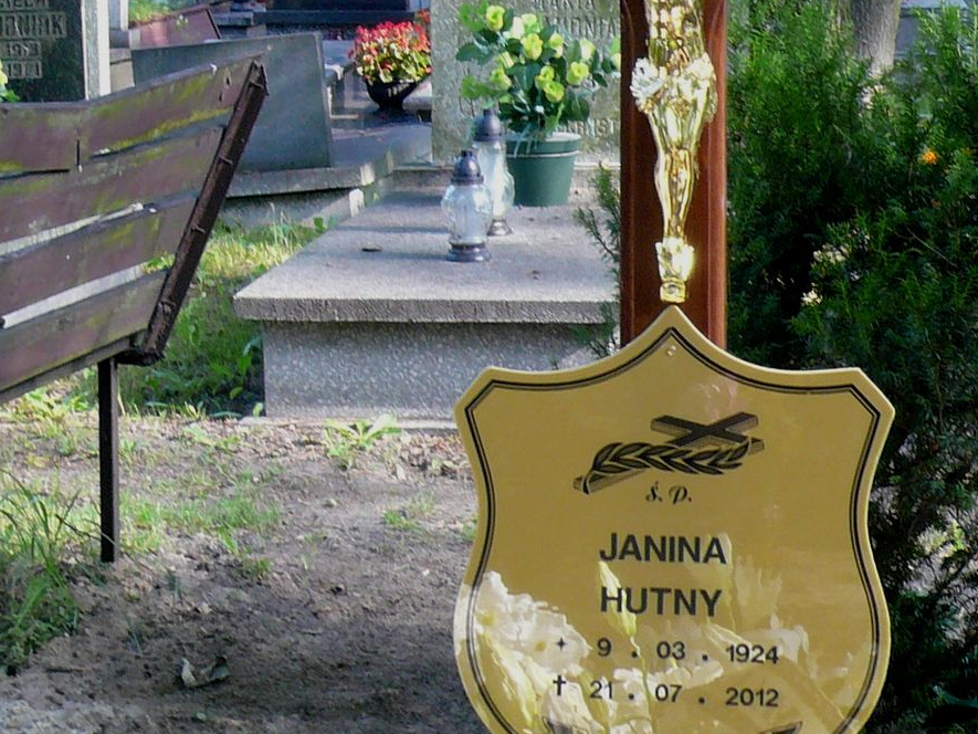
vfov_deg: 14.8
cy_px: 255
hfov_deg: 19.5
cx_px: 708
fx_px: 2826
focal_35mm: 100
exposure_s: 1/30
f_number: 3.2
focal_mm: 6.4
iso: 100
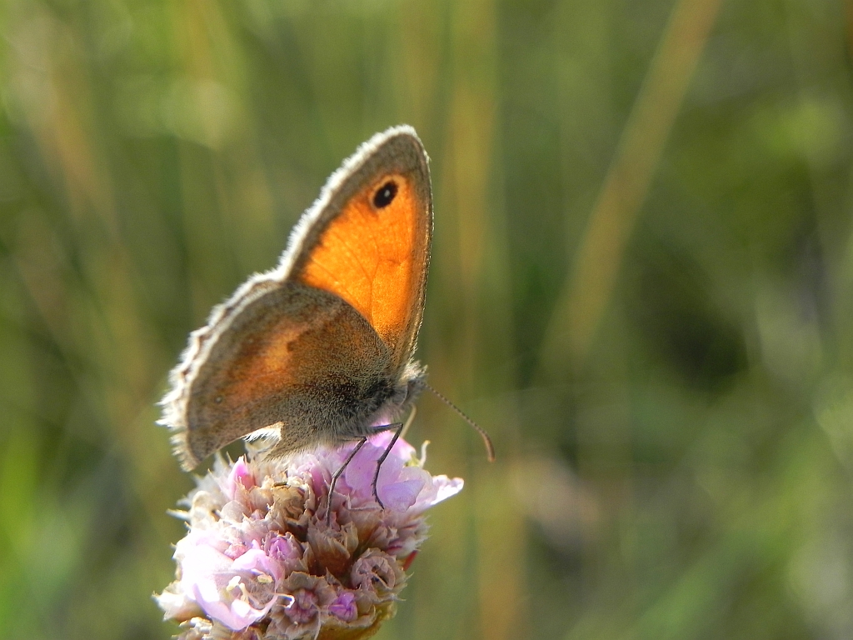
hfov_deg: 20.7
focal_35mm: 95
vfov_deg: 15.6
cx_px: 426
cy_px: 320
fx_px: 2341
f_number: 4
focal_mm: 16.9
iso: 160
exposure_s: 1/396
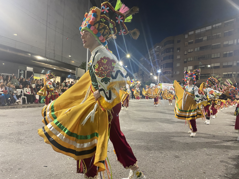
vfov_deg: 53.1
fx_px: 180
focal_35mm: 26
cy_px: 90
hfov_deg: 67.3
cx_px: 120
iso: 250
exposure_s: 1/50
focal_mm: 4.25
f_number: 1.8
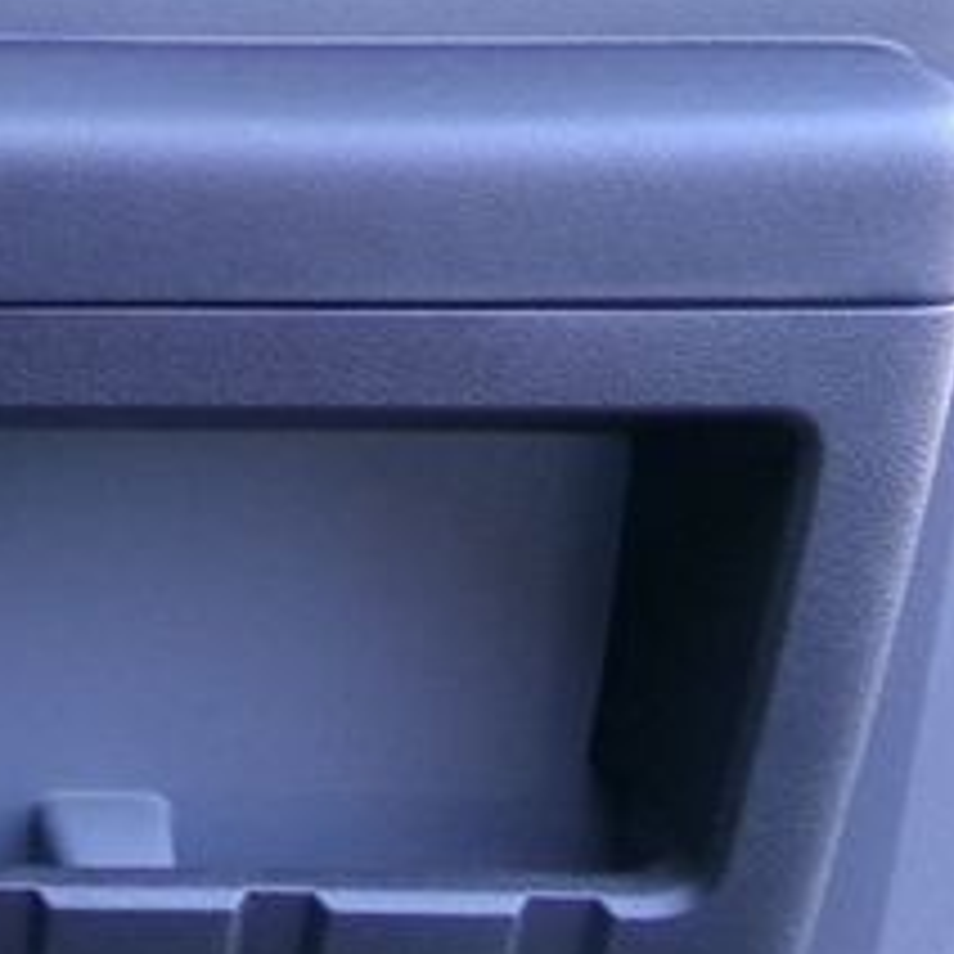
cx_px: -405
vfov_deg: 26.9
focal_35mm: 64
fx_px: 1996
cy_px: 405
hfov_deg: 22.8
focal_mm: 4.3
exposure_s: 1/60
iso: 386
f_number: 3.7
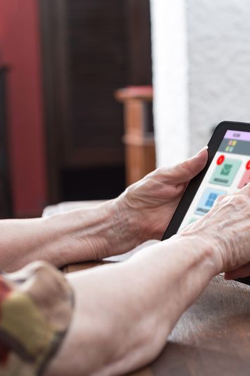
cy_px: 188
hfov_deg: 17.9
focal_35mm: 76
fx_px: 792
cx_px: 146
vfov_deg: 26.7
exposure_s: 1/200
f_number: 4
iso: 100
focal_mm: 50
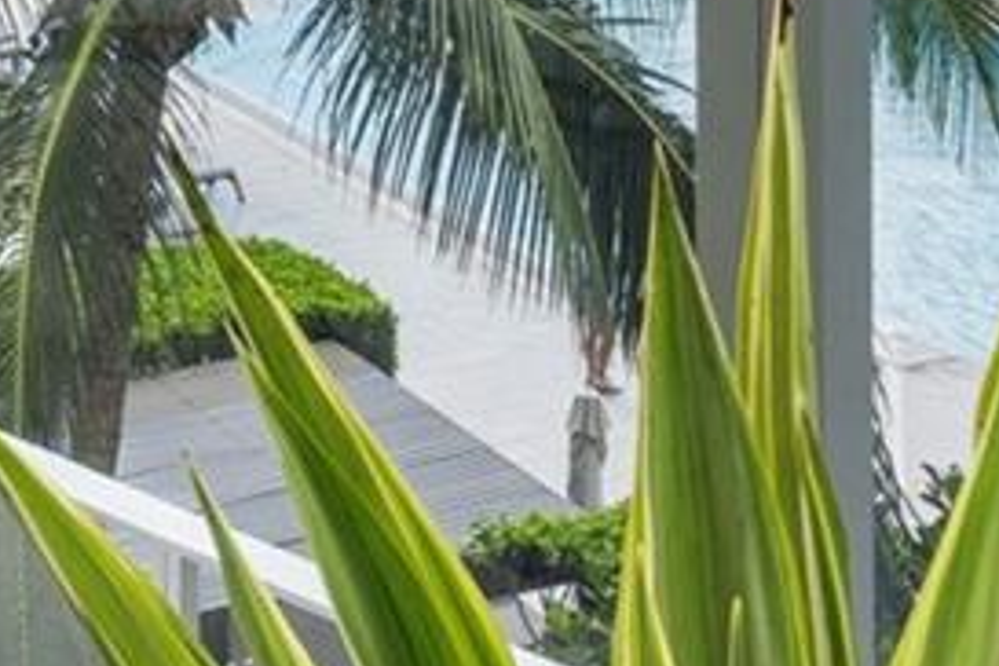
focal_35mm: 105
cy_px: -840
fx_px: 2914
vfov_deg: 11.3
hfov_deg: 17.7
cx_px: -450
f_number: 8
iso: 64
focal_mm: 14
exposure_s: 1/100
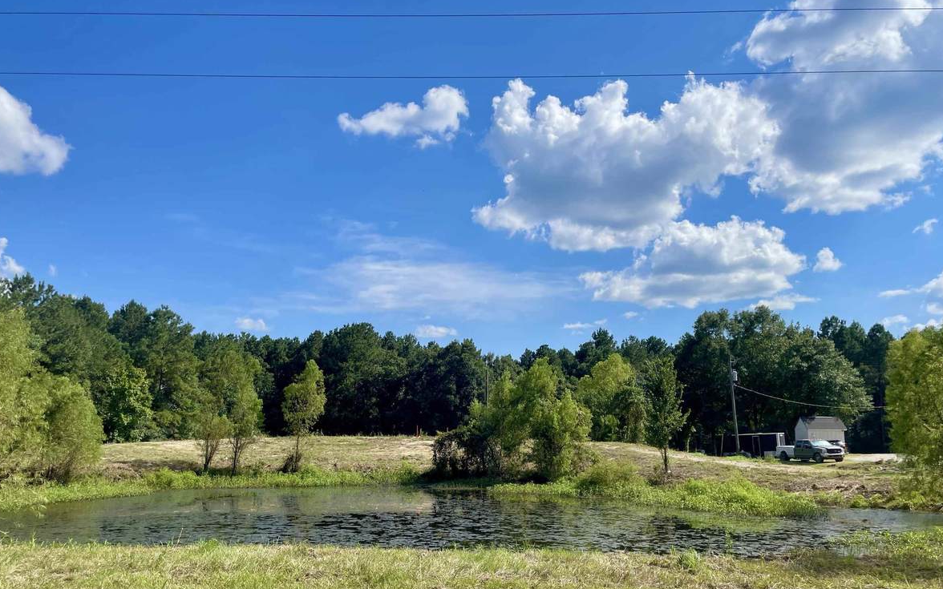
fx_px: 771
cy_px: 361
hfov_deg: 62.9
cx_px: 450
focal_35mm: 30
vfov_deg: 41.6
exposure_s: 1/4464
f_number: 1.6
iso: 32
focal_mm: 4.2
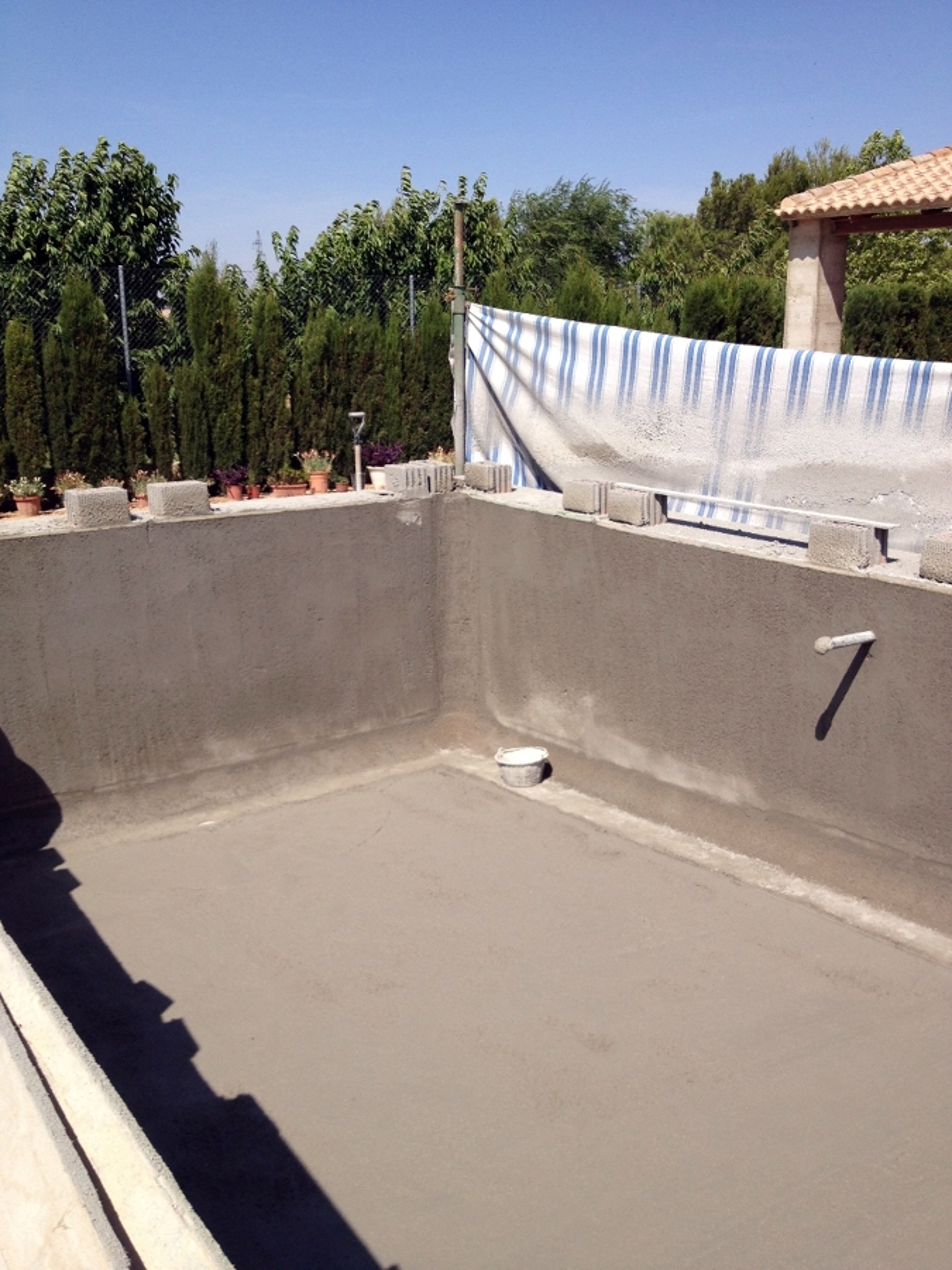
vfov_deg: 52.6
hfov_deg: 40.7
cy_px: 635
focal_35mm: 35
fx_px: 1283
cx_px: 476
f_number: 2.4
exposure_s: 1/2123
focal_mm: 4.28
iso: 64
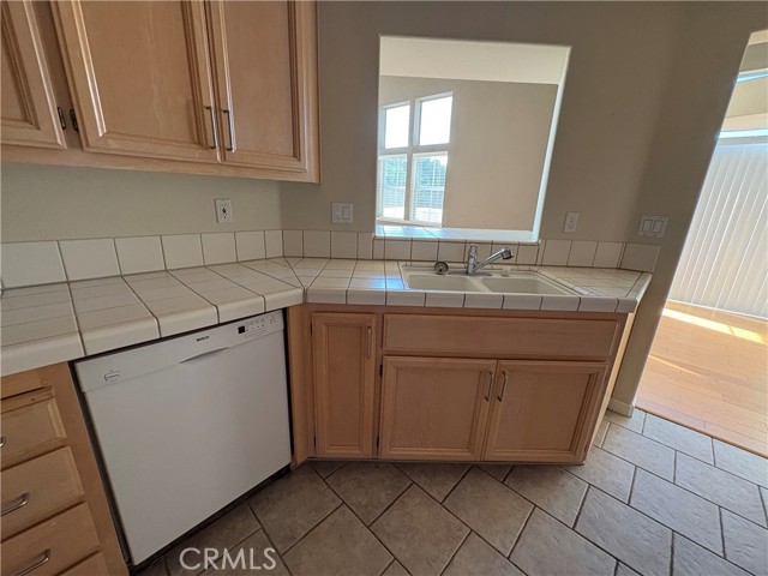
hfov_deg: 102.1
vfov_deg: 85.7
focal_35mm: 14
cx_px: 384
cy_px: 288
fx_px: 311
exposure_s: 1/79
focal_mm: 2.22
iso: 200
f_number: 2.2
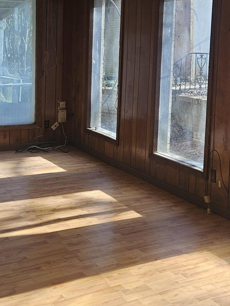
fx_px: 487
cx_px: 144
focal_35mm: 55
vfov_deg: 34.6
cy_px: 101
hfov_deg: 26.5
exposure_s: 1/207
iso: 64
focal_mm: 5.4
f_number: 1.8
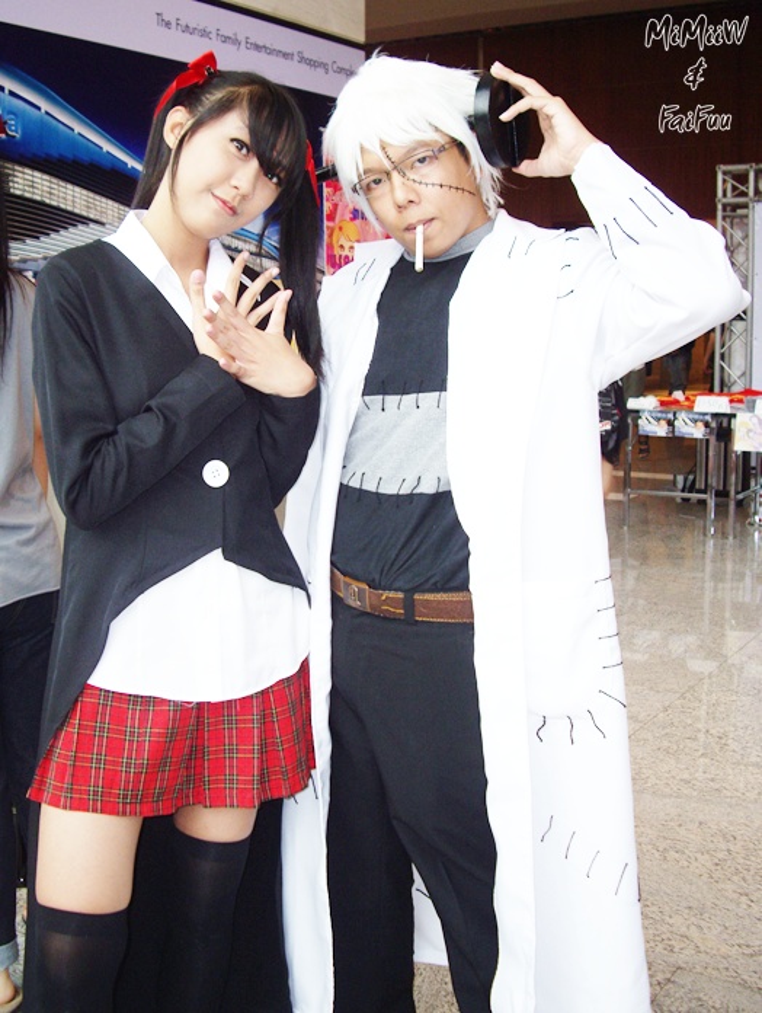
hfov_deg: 37.8
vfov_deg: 48.9
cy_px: 506
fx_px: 1113
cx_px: 381
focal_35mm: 38
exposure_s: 1/60
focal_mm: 7.9
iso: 100
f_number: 2.8
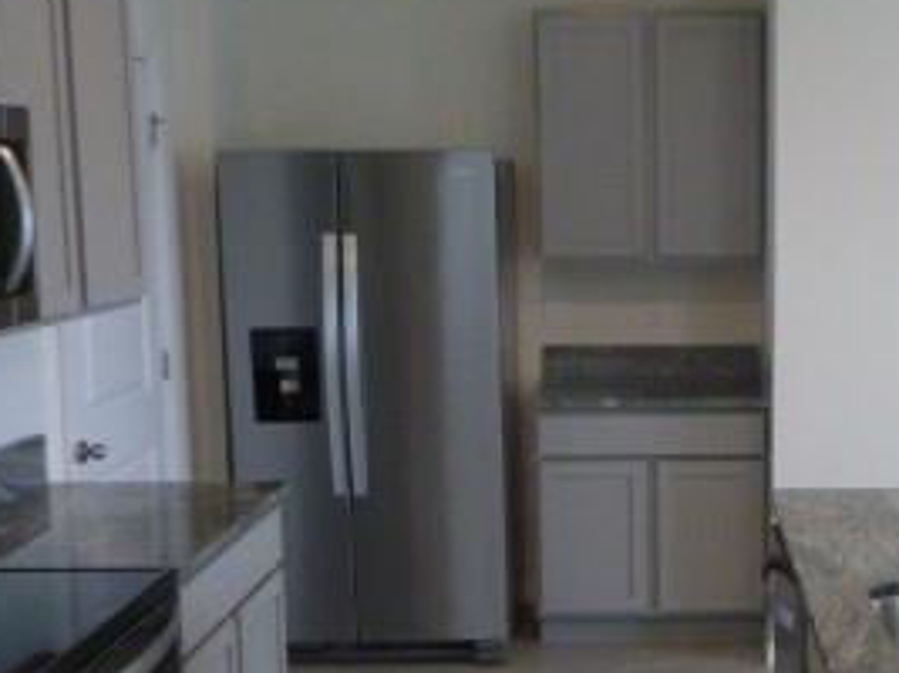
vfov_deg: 24.3
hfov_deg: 31.3
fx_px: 1558
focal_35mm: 60
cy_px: 434
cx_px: 734
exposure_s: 1/40
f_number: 3.9
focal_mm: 4.5
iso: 400
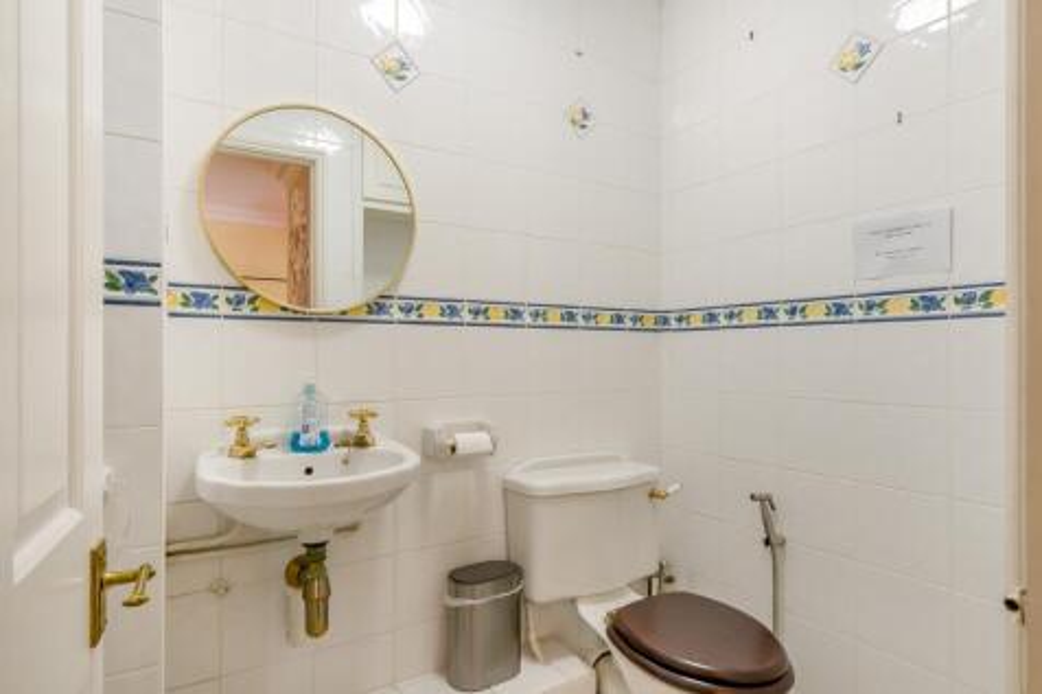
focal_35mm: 18
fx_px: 521
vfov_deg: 67.3
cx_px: 521
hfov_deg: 90.0
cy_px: 347
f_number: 10
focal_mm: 18
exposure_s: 1/3
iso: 100
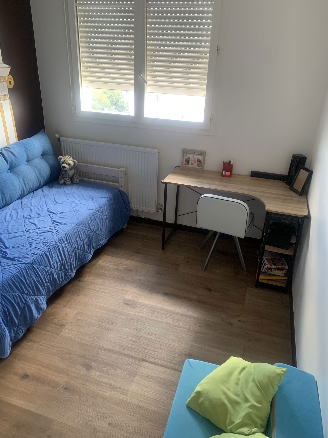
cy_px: 219
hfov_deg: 53.1
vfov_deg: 67.3
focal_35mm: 26
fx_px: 328
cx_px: 164
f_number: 1.8
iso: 160
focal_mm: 4.25
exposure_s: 1/60
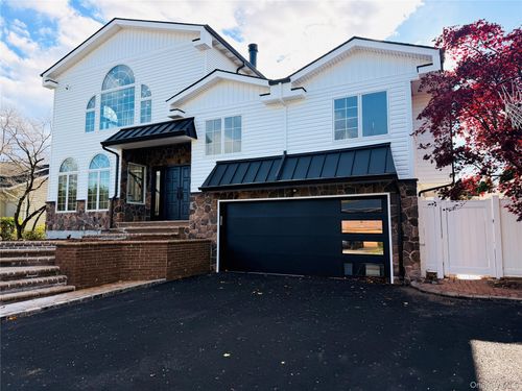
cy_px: 196
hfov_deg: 71.6
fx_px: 362
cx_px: 261
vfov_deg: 56.8
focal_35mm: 24
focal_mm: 6.76
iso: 100
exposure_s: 1/3759
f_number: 1.78
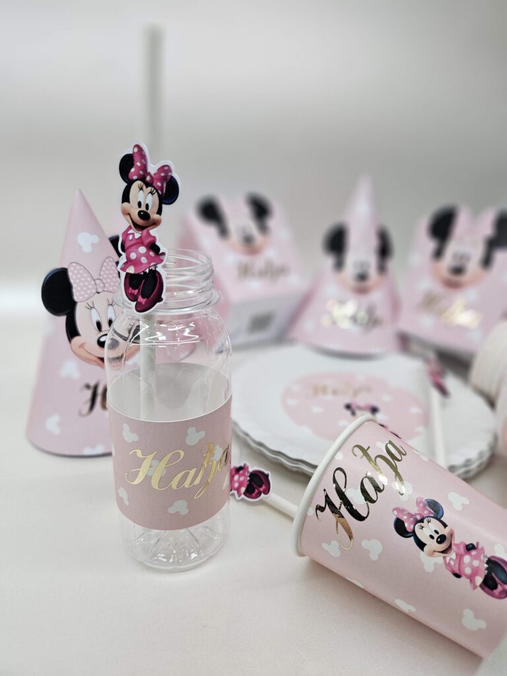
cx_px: 254
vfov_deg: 73.9
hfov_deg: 58.9
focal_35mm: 23
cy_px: 338
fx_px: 449
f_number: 1.8
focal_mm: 5.4
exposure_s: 1/100
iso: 80
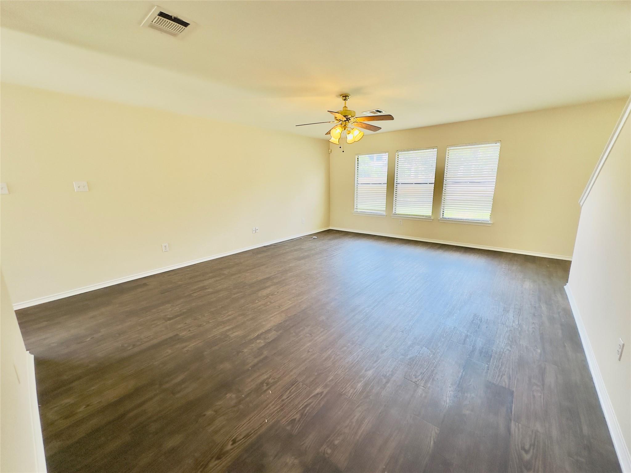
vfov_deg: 85.7
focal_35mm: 14
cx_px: 316
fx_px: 255
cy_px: 236
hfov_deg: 102.1
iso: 100
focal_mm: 2.22
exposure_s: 1/120
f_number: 2.2
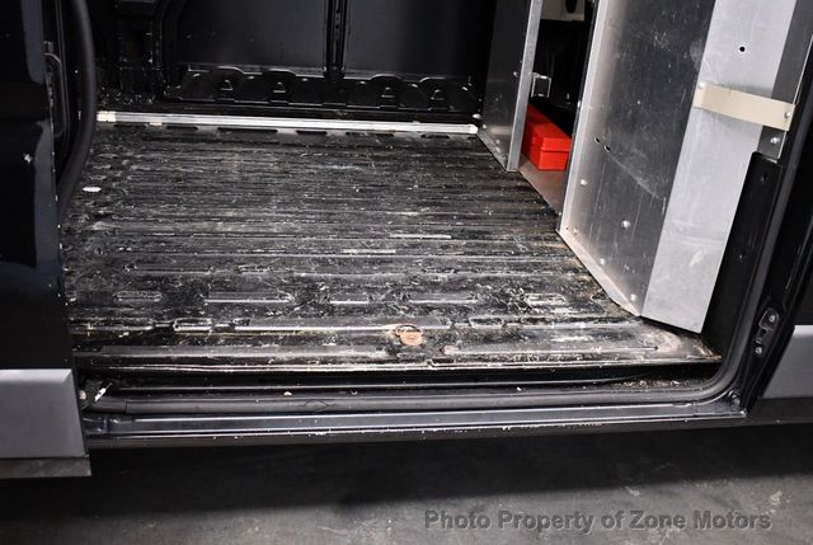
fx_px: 814
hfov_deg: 53.1
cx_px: 406
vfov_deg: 37.0
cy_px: 272
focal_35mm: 36
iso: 3200
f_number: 3.5
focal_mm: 18
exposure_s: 1/125
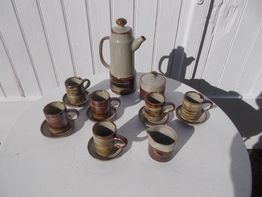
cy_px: 98
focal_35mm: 26
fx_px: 197
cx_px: 131
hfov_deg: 67.3
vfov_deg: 53.1
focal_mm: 4.6
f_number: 8
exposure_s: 1/500
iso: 80
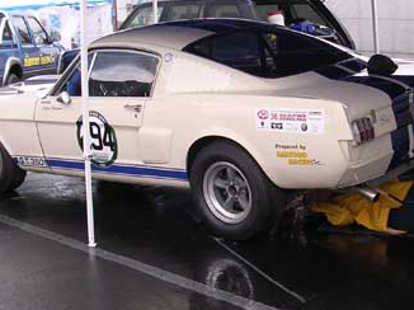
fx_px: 837
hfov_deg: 27.8
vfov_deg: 21.0
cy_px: 180
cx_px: 231
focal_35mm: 70
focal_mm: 5.8
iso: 100
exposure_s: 1/300
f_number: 2.8
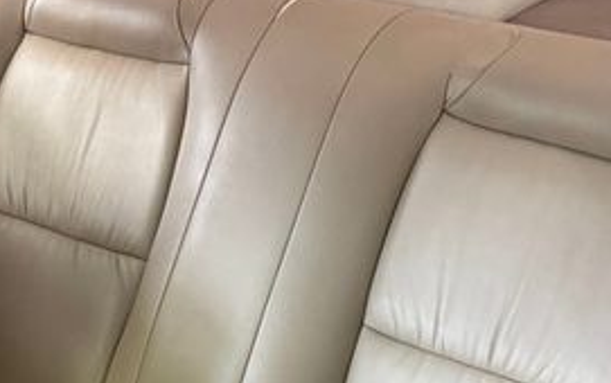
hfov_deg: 33.9
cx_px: 268
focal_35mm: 60
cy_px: 421
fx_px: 1000
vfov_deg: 20.7
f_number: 1.78
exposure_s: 1/40
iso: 1000
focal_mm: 6.76
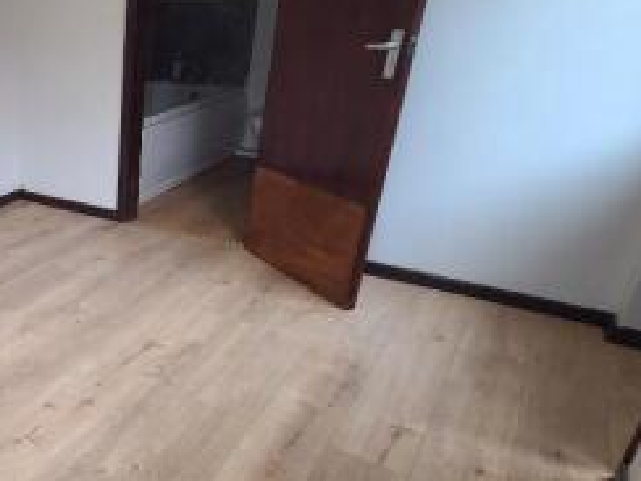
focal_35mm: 31
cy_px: 267
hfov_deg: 49.4
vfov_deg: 45.4
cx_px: 22
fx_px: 574
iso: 80
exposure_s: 1/50
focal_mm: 2.2
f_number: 2.2
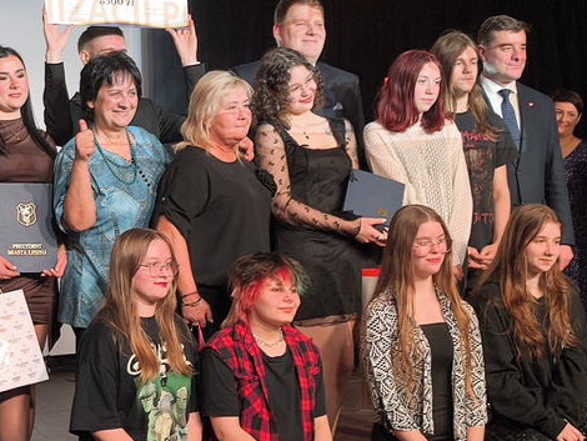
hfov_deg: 25.7
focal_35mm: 74
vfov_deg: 19.9
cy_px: 274
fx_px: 1255
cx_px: 84
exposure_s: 1/120
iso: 100
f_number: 1.6
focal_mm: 6.57
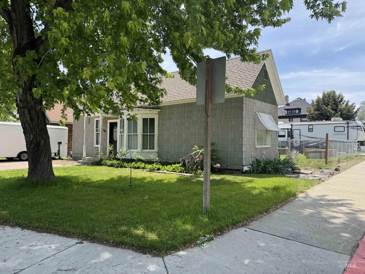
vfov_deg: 56.8
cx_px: 182
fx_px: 253
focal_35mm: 24
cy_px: 137
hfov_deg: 71.6
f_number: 1.78
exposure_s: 1/1678
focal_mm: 6.76
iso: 80
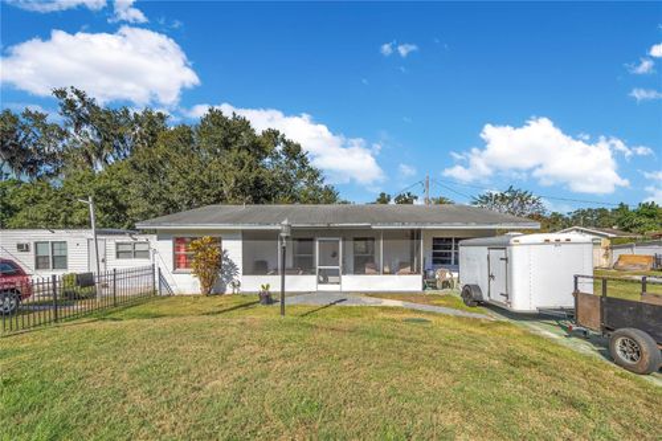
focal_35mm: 14
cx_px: 331
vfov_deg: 81.2
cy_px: 220
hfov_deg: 104.3
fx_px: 257
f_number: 7.1
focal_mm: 14
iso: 400
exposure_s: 1/2000
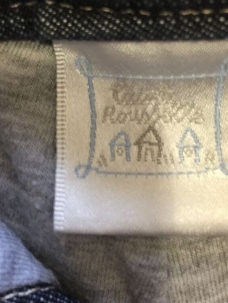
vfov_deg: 37.3
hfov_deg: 28.5
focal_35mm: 51
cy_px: 120
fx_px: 448
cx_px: 134
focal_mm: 4.15
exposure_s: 1/10
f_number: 2.2
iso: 100
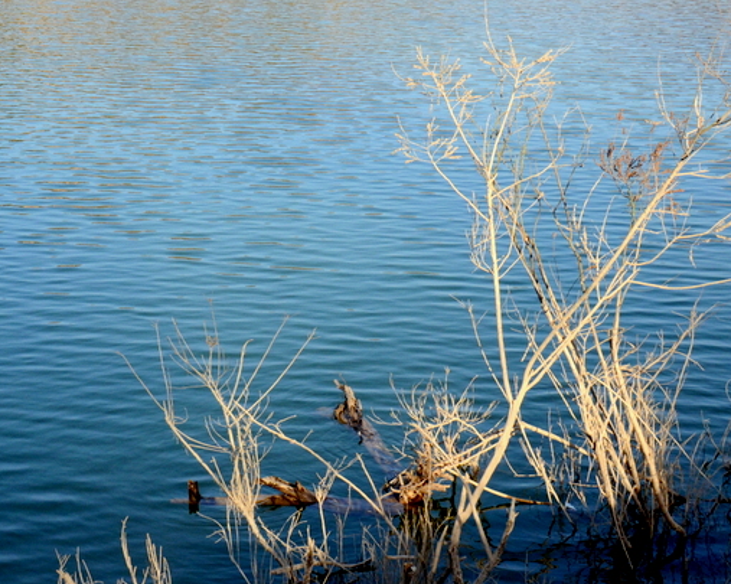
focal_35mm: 71
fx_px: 1535
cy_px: 300
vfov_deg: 21.5
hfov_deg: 26.8
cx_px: 310
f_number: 11
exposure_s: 1/400
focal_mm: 32
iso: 640
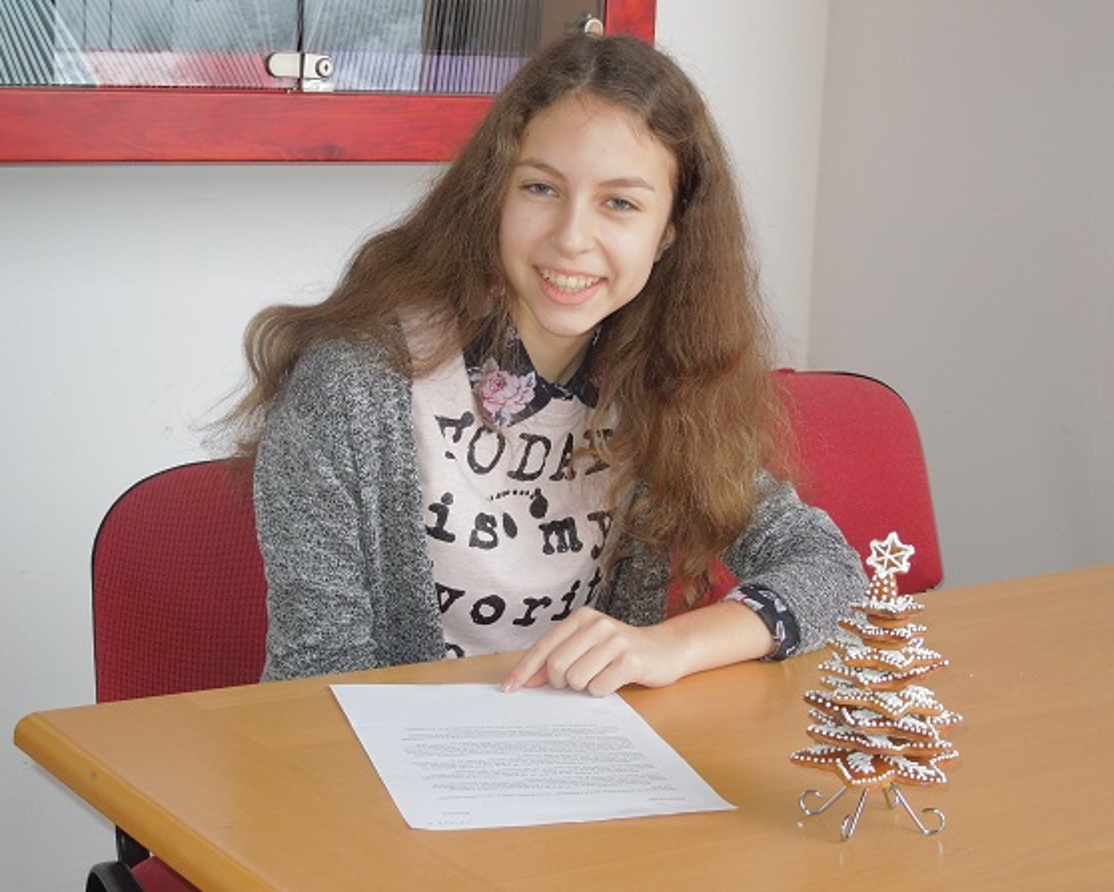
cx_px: 565
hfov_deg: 29.6
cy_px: 445
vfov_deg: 23.9
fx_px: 2111
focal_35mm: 64
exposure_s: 1/50
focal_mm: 11
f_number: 4.3
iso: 360
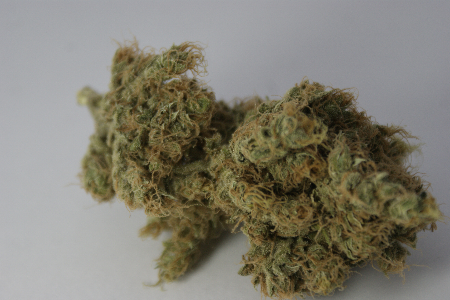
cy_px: 150
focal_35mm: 105
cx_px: 225
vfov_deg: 13.0
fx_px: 1312
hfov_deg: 19.5
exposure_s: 1/320
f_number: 5.6
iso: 200
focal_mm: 70
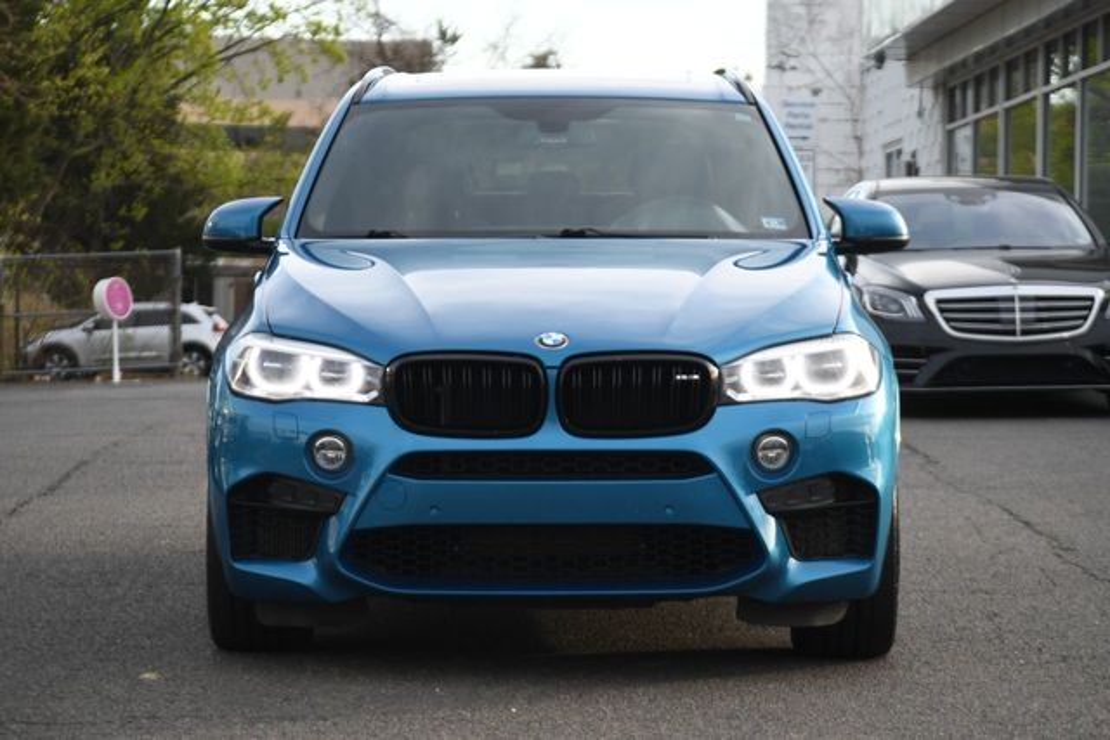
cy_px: 370
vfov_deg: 10.6
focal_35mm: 129
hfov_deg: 15.9
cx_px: 555
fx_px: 3978
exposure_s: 1/200
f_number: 4.8
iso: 125
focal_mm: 86
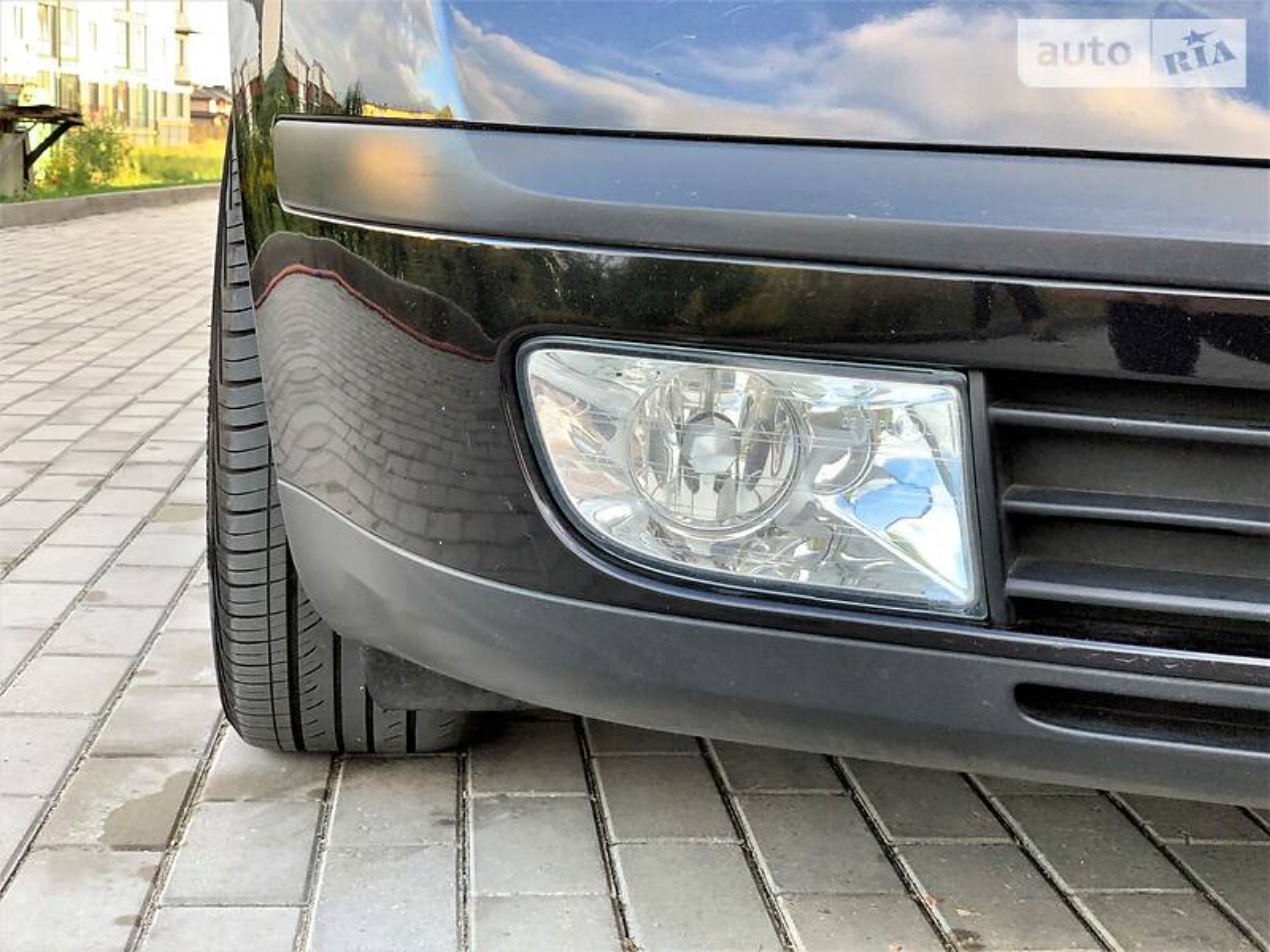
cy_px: 476
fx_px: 1908
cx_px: 635
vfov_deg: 28.0
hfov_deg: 36.8
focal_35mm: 52
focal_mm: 6
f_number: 2.4
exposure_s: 1/122
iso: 80
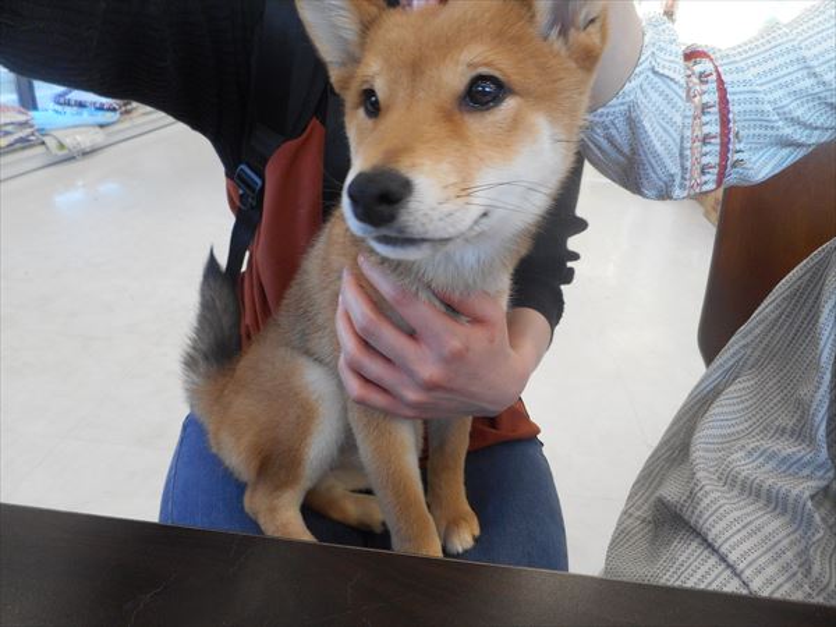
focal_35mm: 25
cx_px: 418
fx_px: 604
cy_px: 314
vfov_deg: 54.9
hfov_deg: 69.4
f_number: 3.7
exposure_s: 1/30
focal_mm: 4.5
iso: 125
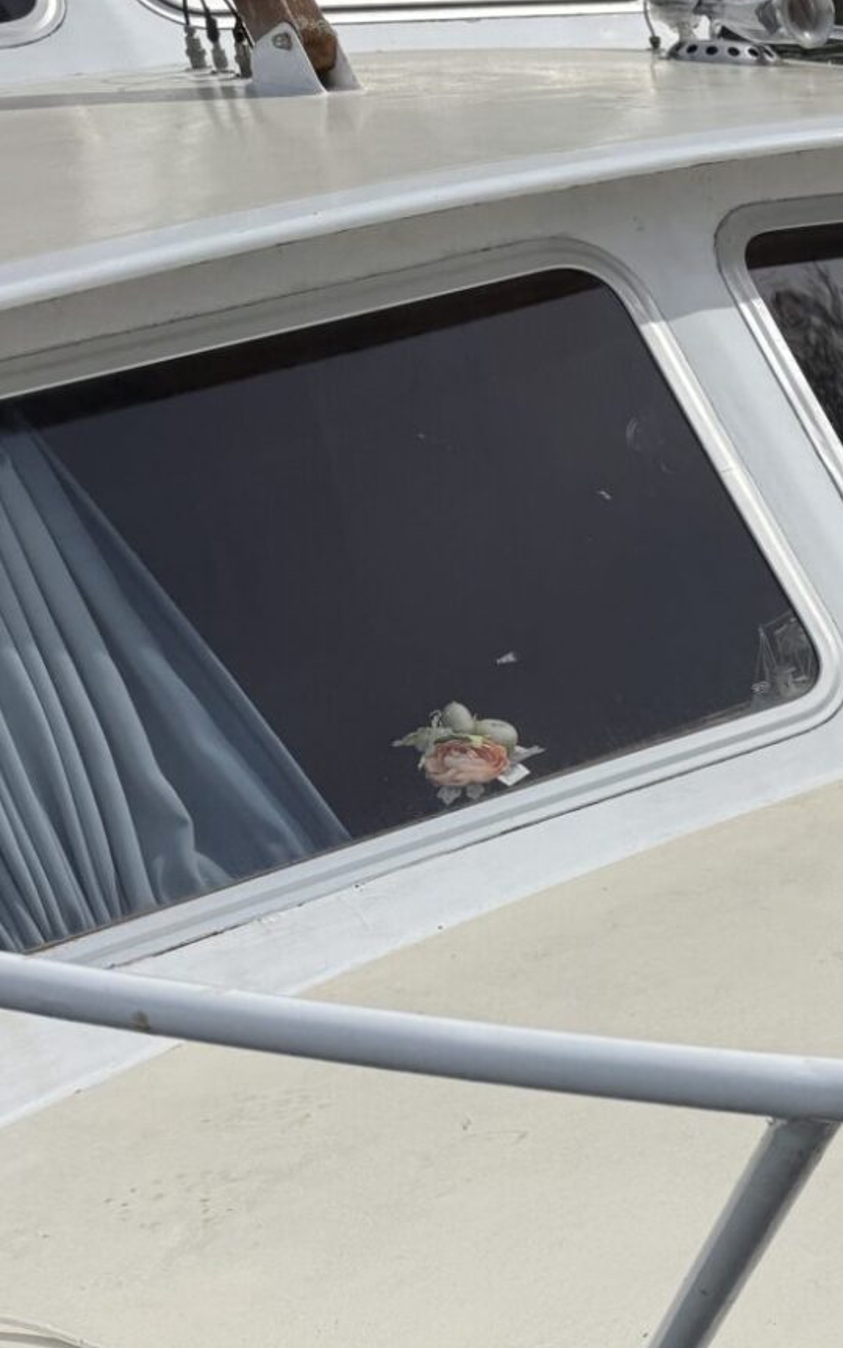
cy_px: 1007
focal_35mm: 59
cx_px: 1414
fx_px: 2168
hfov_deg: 18.4
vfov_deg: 33.9
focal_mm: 6.76
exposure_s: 1/11905
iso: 80
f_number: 1.78
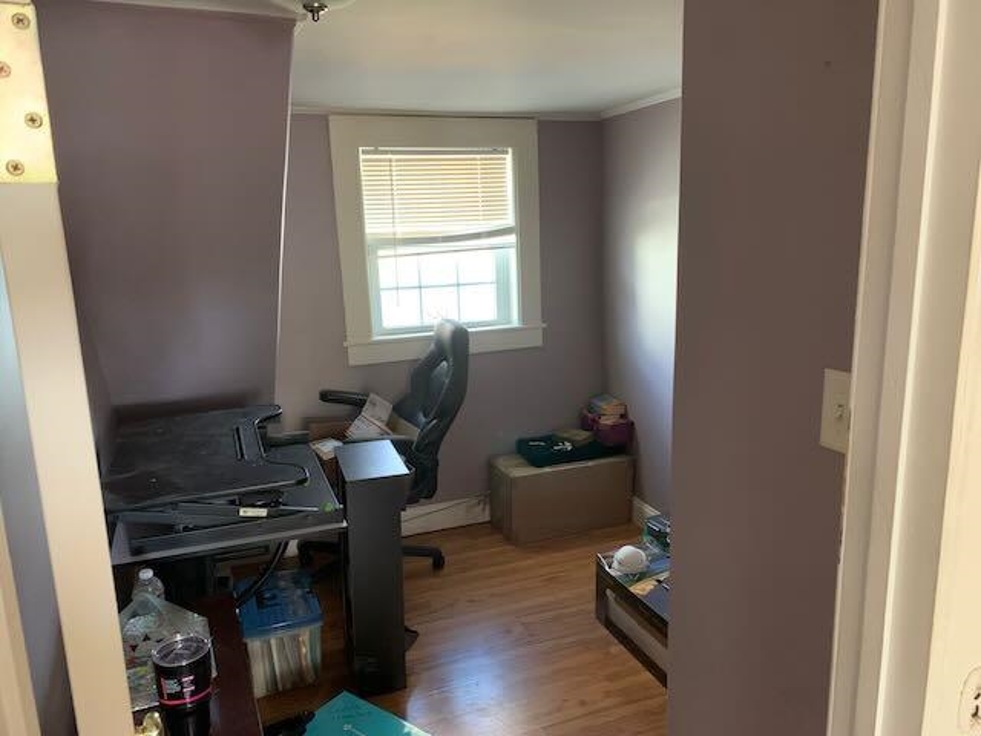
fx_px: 737
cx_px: 490
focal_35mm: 26
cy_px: 368
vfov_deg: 53.1
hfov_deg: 67.3
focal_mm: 4.25
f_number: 1.8
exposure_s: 1/30
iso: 500
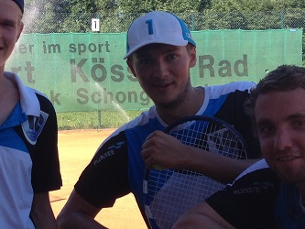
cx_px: 4
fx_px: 925
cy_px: 104
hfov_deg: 18.3
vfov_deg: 14.1
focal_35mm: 105
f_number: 2.4
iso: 50
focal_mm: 4.28
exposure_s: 1/575
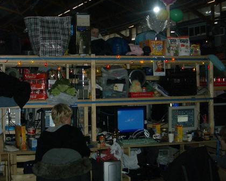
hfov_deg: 30.8
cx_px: 86
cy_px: 63
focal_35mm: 61
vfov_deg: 24.9
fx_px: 408
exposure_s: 1/60
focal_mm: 6.8
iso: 100
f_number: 2.8
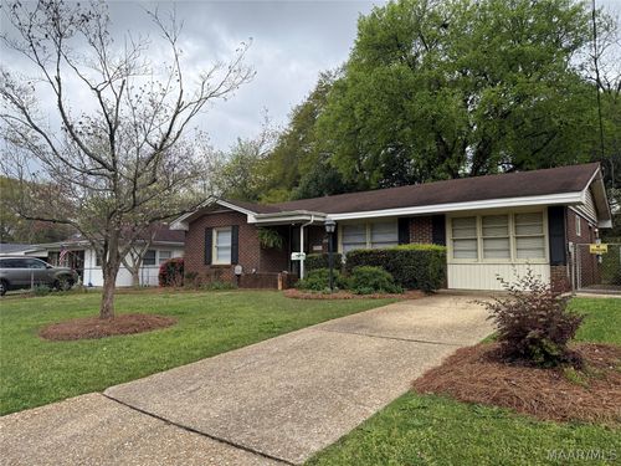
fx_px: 431
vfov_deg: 56.8
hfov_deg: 71.6
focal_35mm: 24
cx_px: 310
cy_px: 233
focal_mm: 6.76
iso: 100
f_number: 1.78
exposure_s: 1/2370
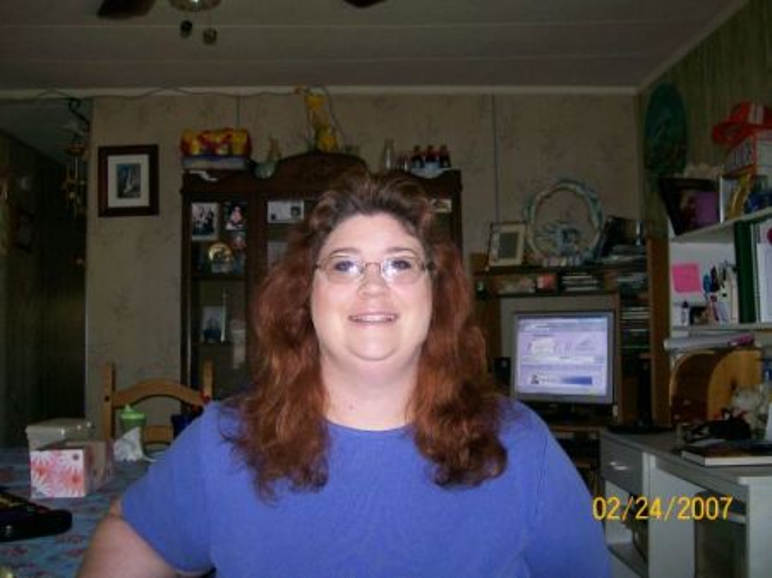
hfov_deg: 51.4
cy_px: 289
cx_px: 386
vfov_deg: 39.6
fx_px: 802
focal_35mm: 36
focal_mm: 6
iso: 140
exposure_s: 1/64
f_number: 2.7
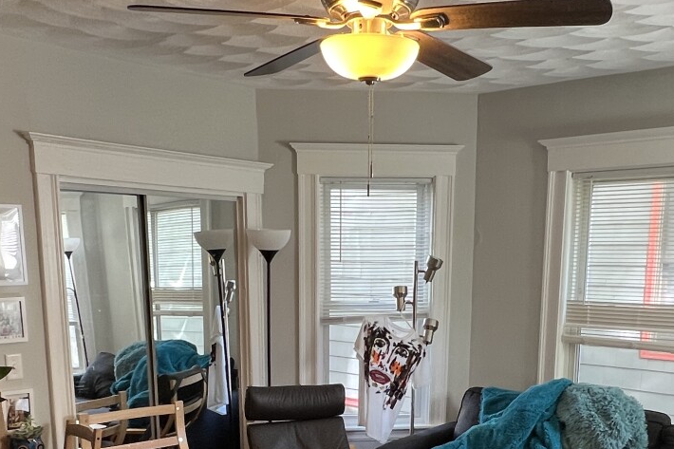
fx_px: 730
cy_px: 421
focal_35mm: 39
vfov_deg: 32.2
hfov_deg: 49.5
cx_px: 367
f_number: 1.8
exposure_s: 1/60
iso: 160
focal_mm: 1.57
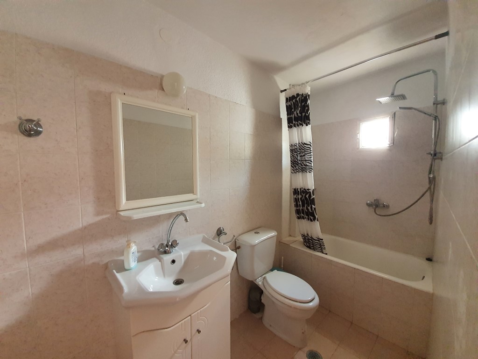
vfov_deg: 89.9
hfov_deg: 106.2
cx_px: 239
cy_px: 180
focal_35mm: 13
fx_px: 180
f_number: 2.2
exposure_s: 1/33
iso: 640
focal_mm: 1.8
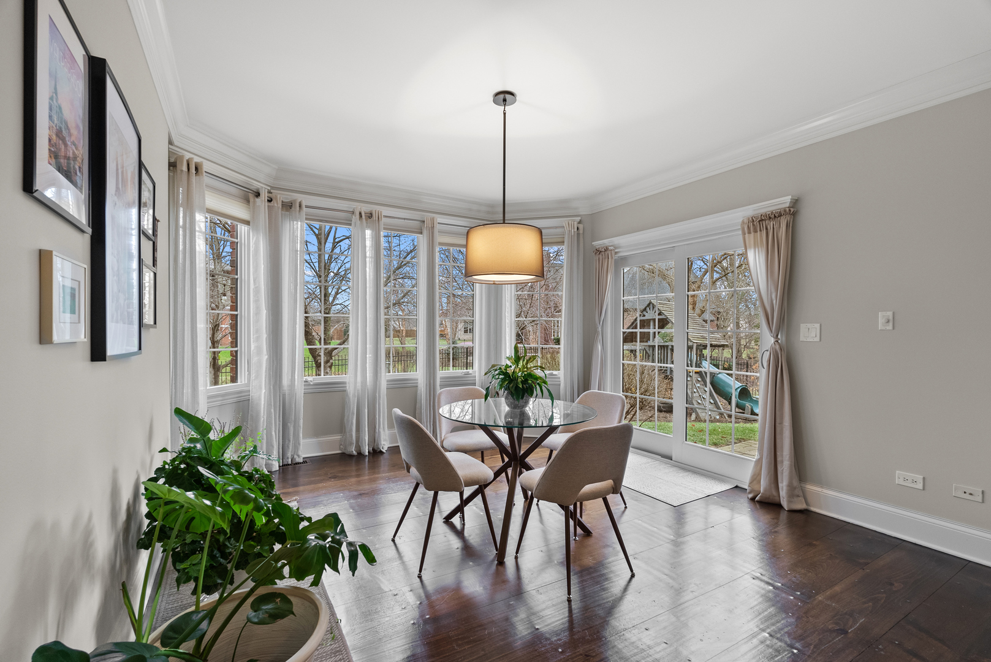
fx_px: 441
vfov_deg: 73.8
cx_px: 496
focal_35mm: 16
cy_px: 331
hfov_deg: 96.7
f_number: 8
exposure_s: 1/1.67
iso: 640
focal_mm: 16
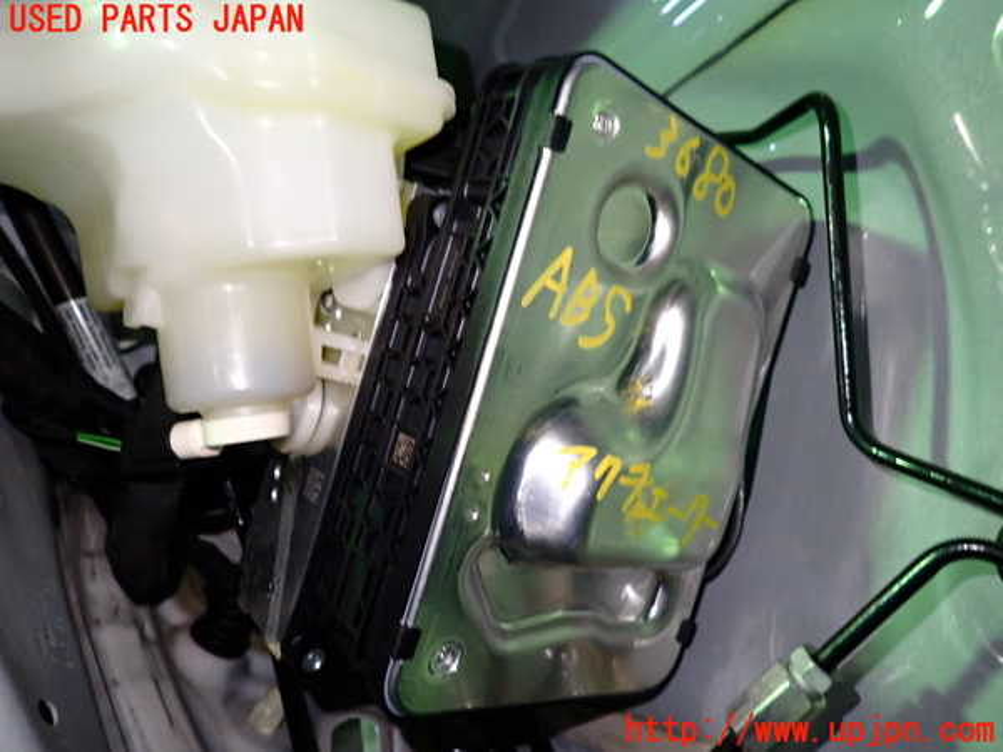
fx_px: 724
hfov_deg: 69.4
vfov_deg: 54.9
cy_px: 376
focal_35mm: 25
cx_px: 502
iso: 200
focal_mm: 4.5
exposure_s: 1/30
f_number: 2
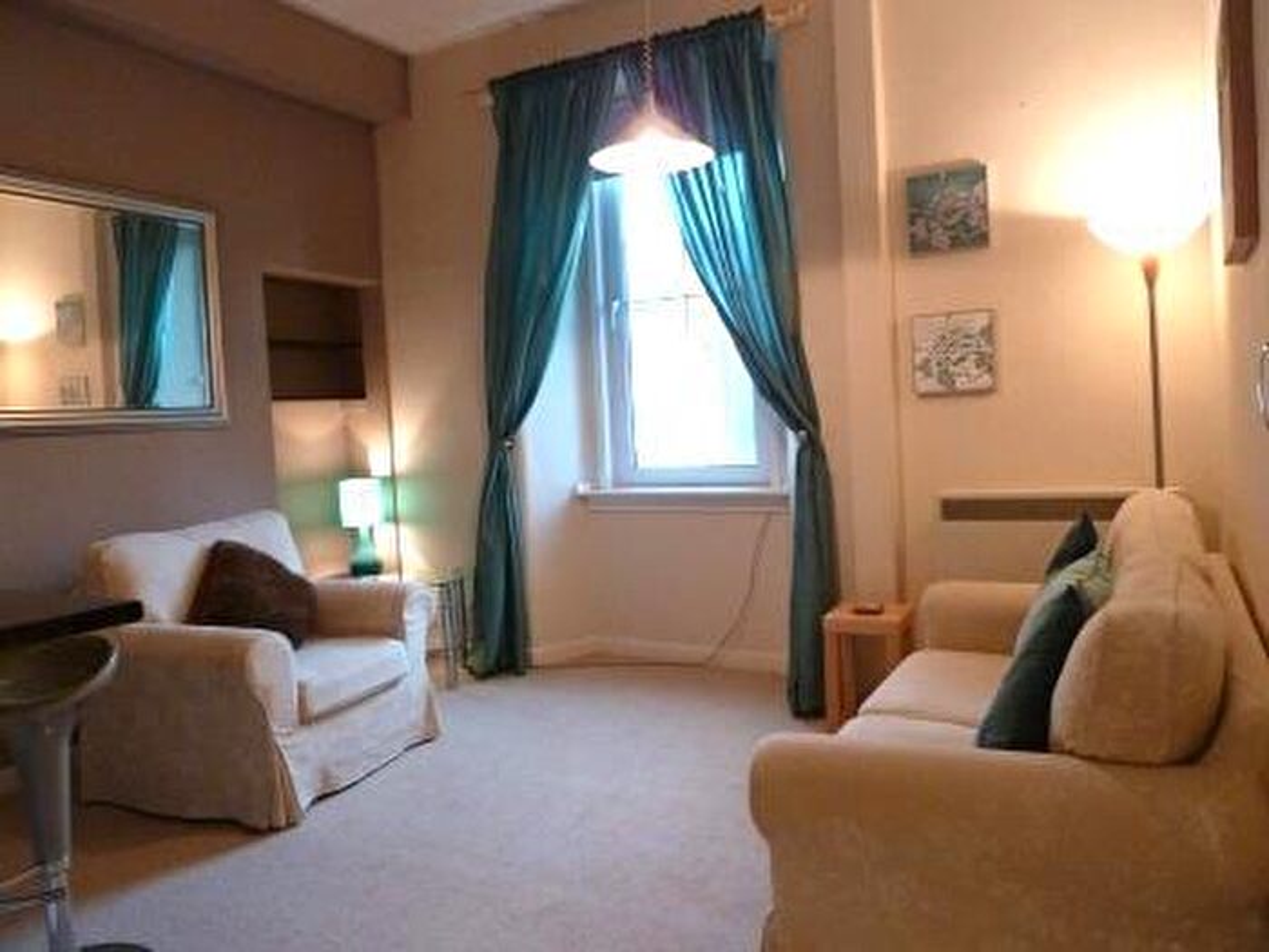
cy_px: 476
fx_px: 916
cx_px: 634
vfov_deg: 54.9
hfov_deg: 69.4
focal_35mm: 25
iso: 400
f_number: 3.3
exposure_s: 1/30
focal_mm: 4.1
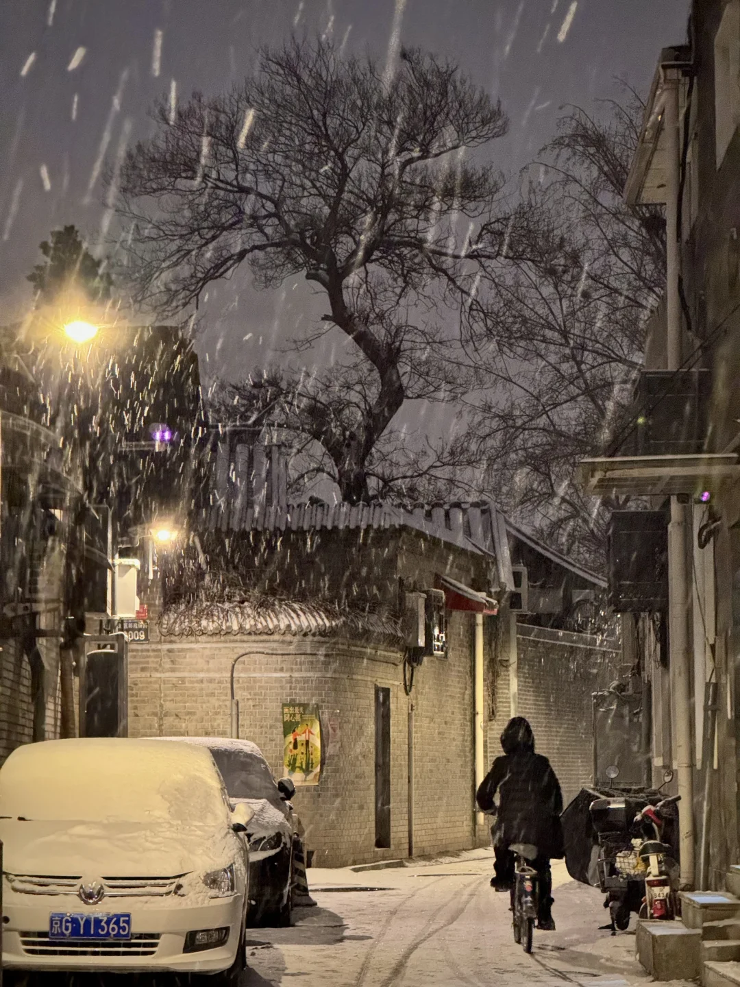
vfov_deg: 16.4
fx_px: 3420
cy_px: 494
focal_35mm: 120
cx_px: 370
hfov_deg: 12.3
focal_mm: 15.66
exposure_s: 1/25
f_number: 2.8
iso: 1600
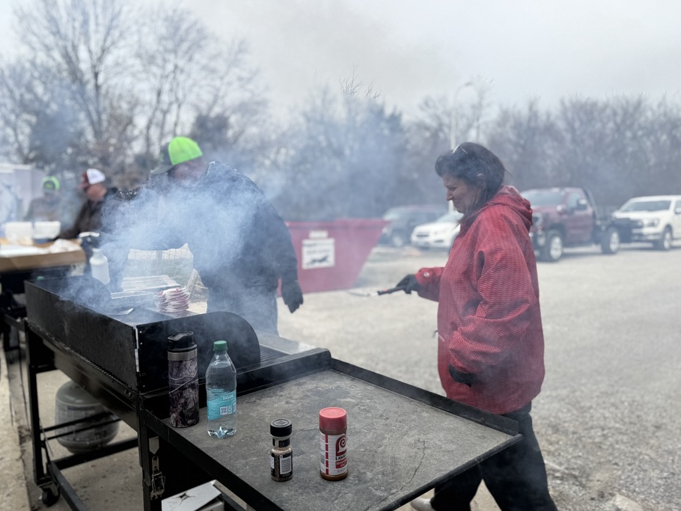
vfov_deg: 51.4
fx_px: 531
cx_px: 334
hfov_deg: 65.3
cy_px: 251
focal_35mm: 27
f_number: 1.78
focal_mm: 6.76
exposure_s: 1/2801
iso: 80
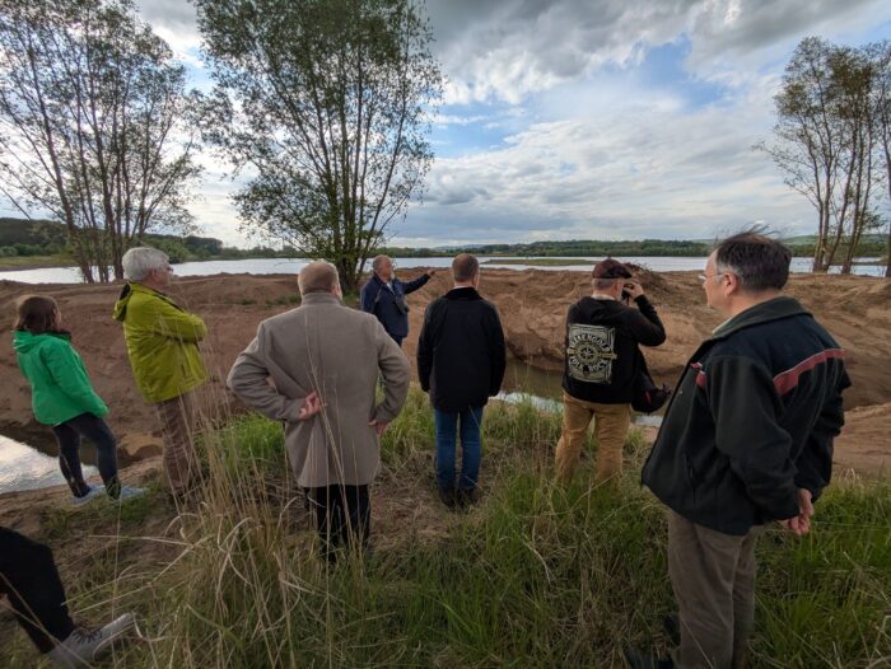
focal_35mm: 14
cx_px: 446
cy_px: 334
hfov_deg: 102.0
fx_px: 361
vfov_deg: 85.7
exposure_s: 1/2049
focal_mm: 1.83
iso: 66
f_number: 2.2
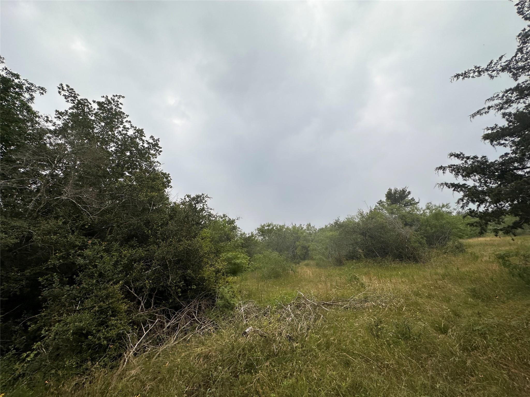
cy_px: 198
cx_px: 265
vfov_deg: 85.7
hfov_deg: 102.1
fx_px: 214
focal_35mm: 14
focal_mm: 2.22
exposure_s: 1/2747
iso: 50
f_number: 2.2
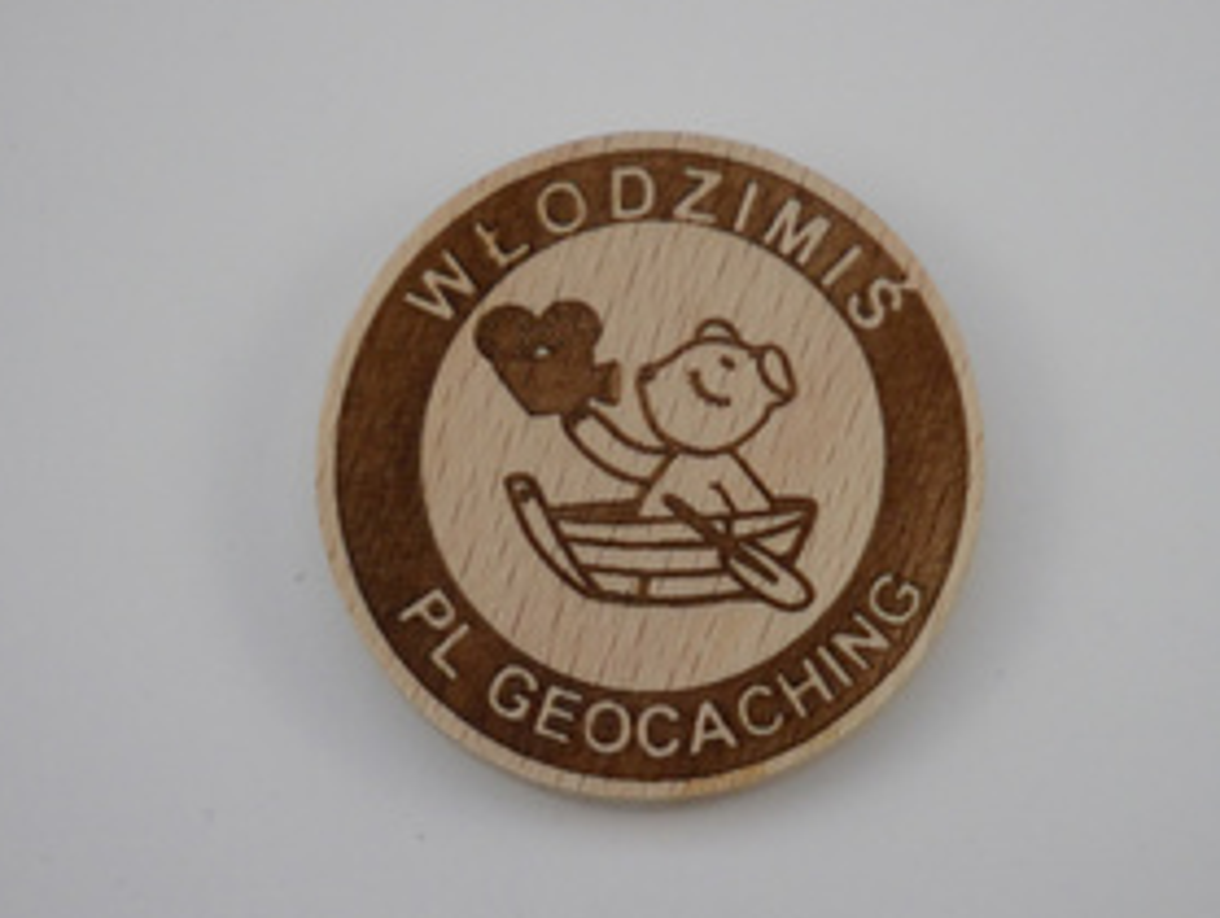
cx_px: 665
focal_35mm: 143
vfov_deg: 10.4
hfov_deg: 13.8
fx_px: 5046
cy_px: 474
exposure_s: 1/2000
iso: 3200
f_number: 6.3
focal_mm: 57
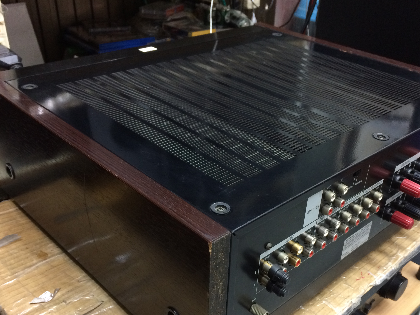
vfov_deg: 37.5
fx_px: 461
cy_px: 197
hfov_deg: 48.9
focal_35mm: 38
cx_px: 233
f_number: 2.2
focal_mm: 4.15
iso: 250
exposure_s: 1/33
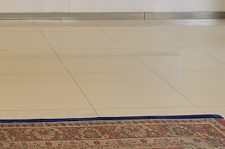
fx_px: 449
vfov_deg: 16.9
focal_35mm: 72
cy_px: -81
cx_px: -29
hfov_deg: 25.8
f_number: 8
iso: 400
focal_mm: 20
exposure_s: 1/30
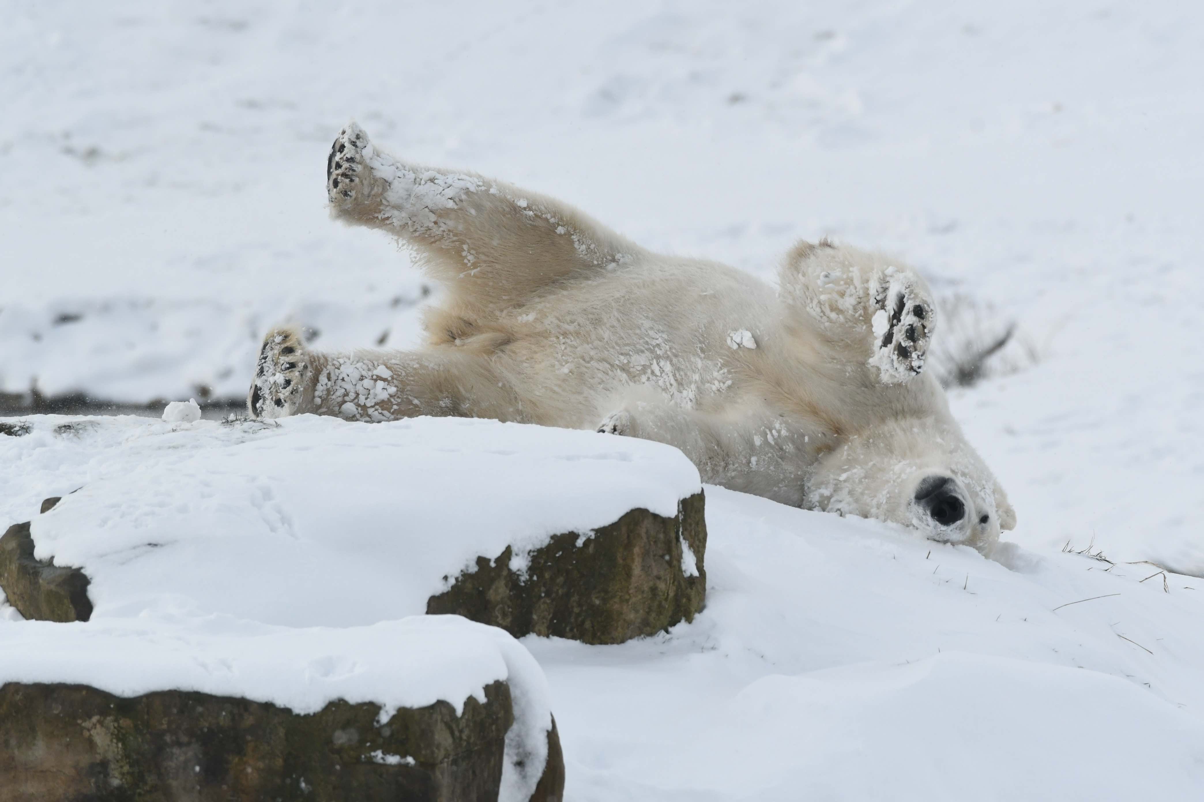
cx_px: 602
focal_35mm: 525
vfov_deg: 2.6
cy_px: 401
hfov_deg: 3.9
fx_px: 17557
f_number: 8
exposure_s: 1/2000
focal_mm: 350
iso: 800
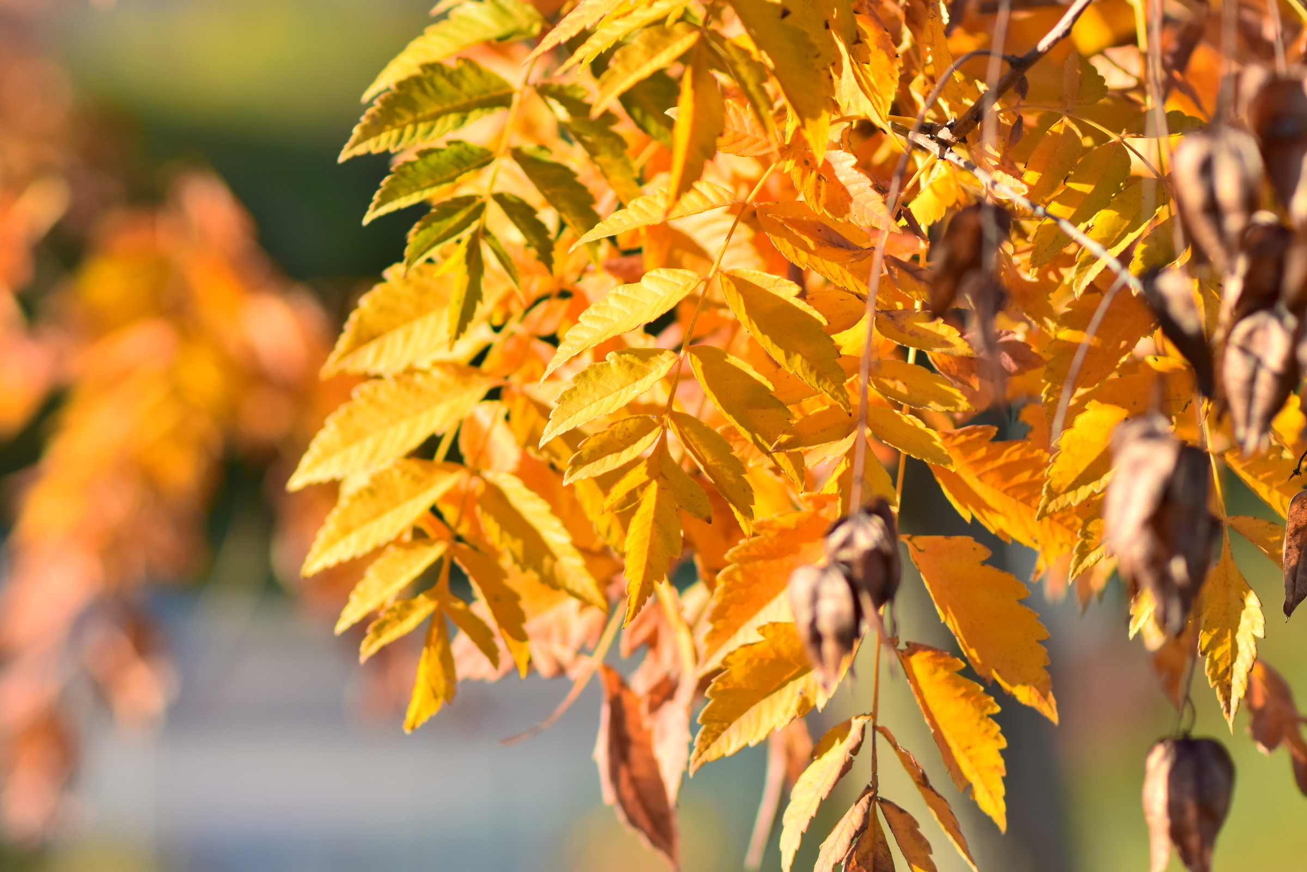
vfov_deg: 10.8
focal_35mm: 128
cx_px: 654
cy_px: 436
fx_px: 4629
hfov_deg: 16.1
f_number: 2.2
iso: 100
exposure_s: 1/1000
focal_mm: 85
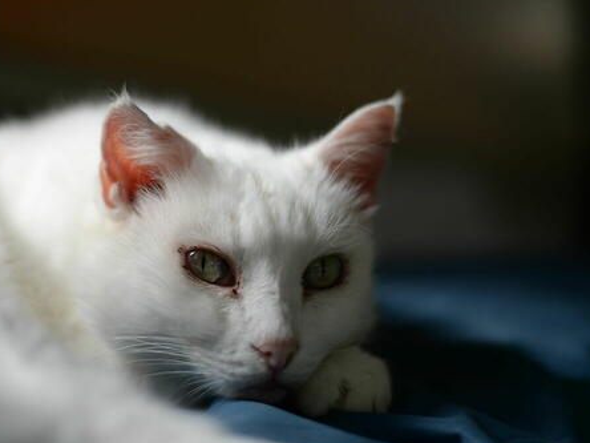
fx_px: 1108
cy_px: 235
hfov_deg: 29.8
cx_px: 238
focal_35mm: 65
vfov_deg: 22.6
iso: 200
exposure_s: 1/4000
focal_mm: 50
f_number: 1.8
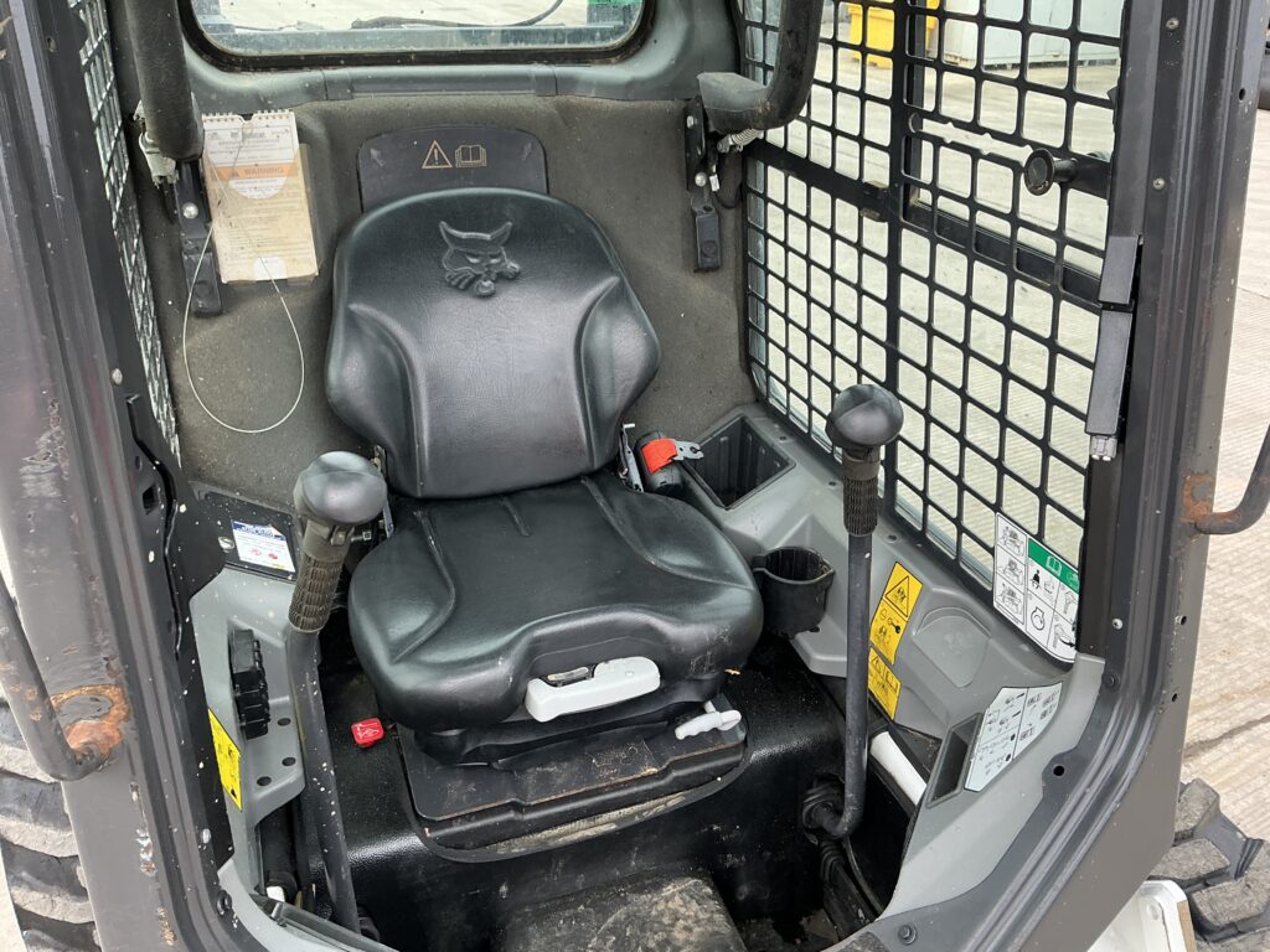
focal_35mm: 28
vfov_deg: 49.7
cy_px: 476
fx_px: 1027
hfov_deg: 63.4
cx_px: 635
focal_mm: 3
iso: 20
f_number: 1.8
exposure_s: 1/161
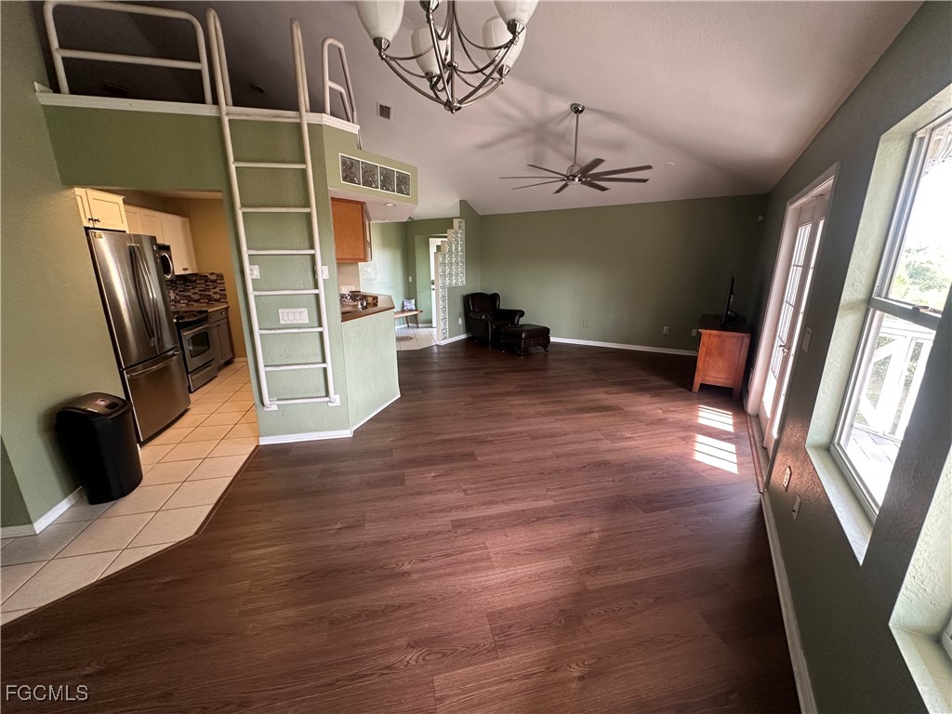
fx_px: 385
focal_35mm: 14
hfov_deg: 102.1
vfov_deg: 85.7
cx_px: 476
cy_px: 357
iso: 200
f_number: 2.2
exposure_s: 1/60
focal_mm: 2.22
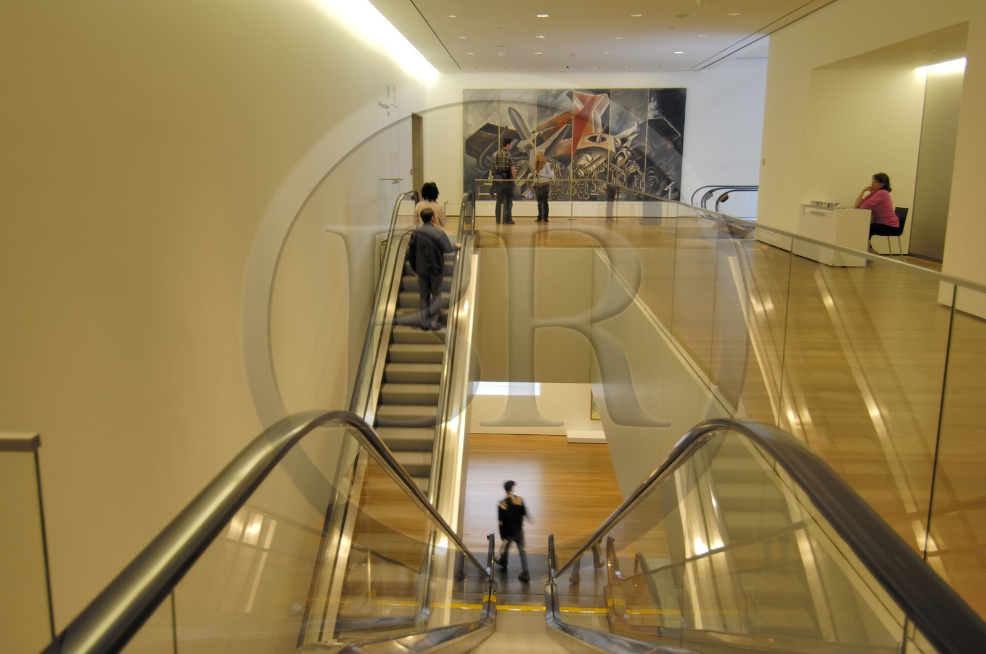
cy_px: 327
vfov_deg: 43.5
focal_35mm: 30
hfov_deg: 62.0
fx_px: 820
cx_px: 493
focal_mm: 20
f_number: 4
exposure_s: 1/10
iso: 100
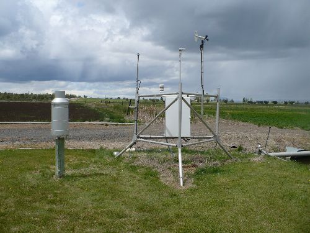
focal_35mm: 40
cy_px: 116
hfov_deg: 46.8
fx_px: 358
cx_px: 155
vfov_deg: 36.0
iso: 100
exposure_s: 1/250
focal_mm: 6.1
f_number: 8
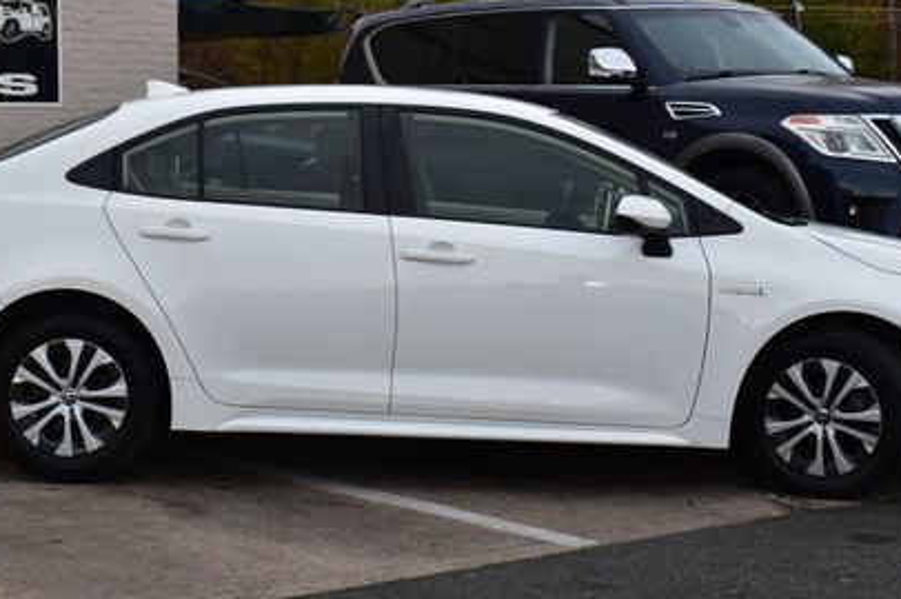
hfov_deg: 24.5
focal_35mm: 83
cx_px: 399
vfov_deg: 16.4
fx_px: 2070
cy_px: 202
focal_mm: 35
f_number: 9
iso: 400
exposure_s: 1/100
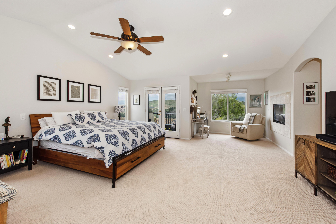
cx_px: 168
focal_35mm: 14
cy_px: 112
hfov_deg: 104.2
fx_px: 131
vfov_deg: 81.2
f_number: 10
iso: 360
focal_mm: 14
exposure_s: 1/200
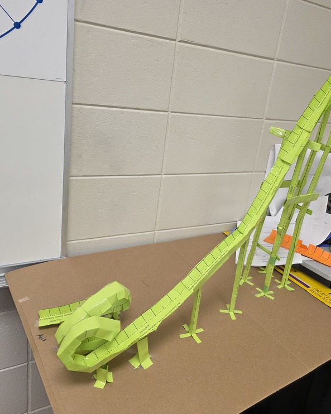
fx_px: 380
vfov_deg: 57.2
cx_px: 180
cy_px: 204
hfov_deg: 47.0
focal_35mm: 31
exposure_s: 1/120
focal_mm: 6.3
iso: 250
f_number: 1.7
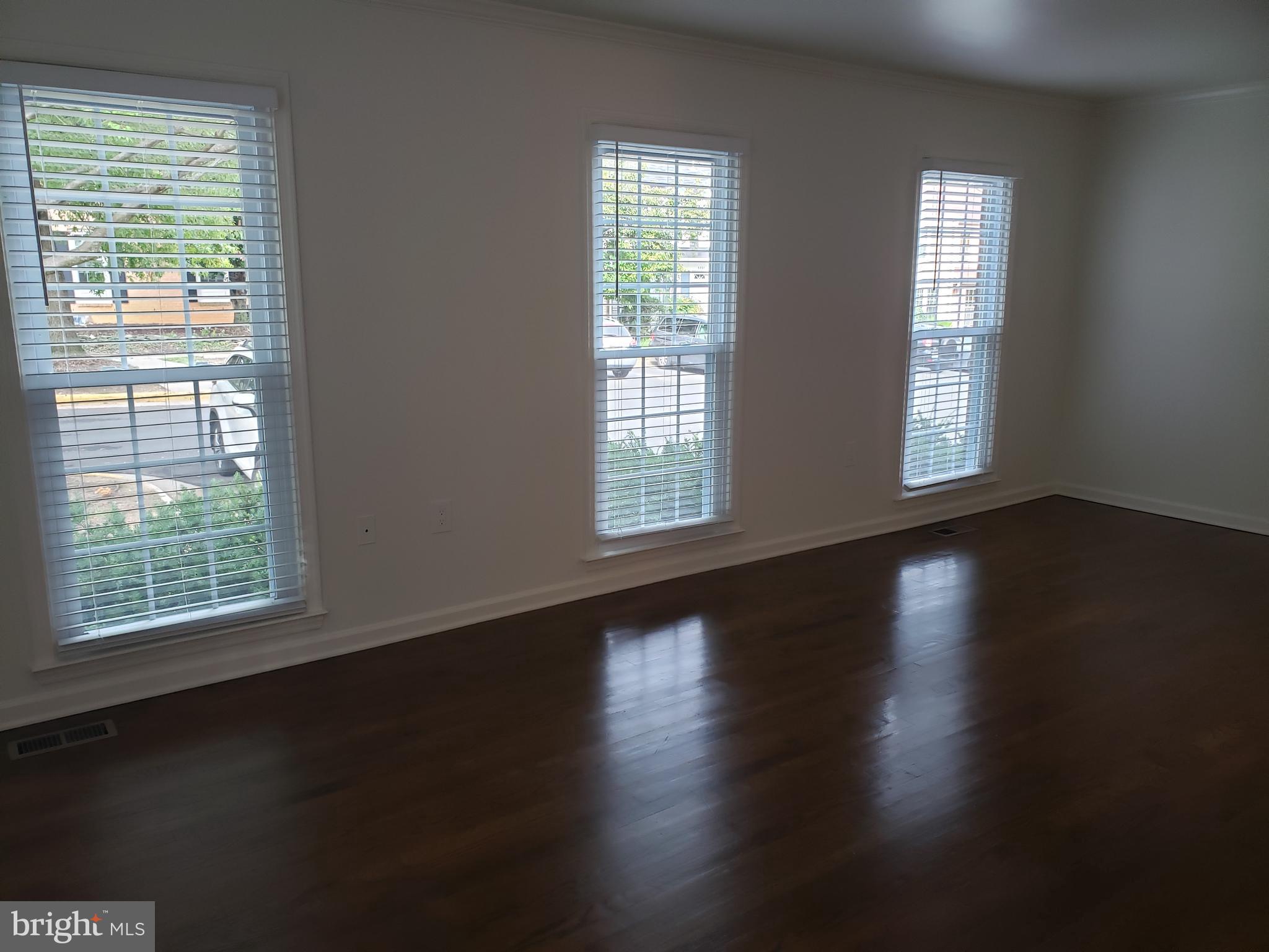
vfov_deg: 53.1
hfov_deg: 67.3
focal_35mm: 26
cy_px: 476
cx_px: 634
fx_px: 953
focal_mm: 4.3
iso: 200
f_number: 2.4
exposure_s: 1/60
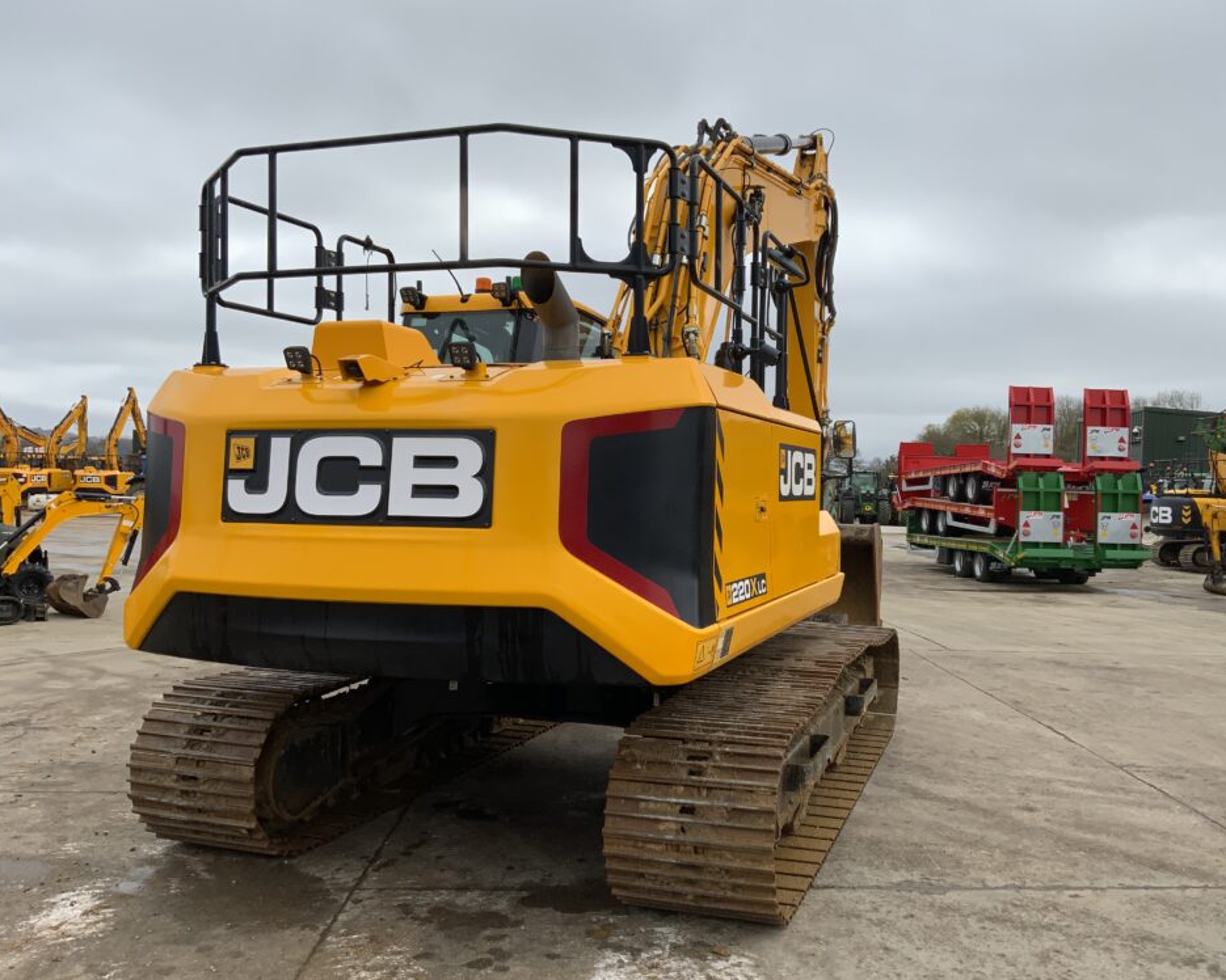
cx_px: 667
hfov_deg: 57.1
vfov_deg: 47.1
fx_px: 1125
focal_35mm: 31
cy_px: 500
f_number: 1.8
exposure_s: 1/1221
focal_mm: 3
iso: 16
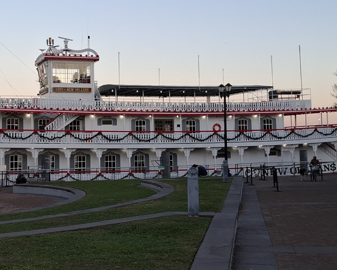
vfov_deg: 44.3
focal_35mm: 33
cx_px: 133
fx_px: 329
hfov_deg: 53.8
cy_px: 108
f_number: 1.8
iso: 50
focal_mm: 5.54
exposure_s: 1/195
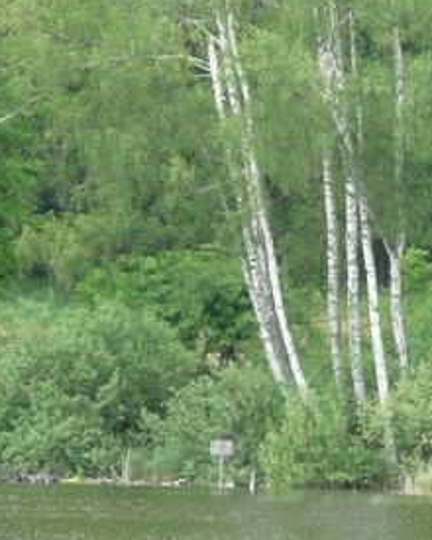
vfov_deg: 4.5
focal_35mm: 429
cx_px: 650
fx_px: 6856
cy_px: 283
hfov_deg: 3.6
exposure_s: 1/250
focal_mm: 24.7
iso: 250
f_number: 3.6
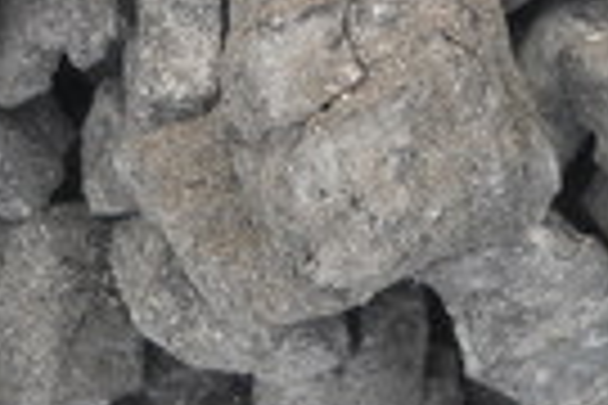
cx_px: 207
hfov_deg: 13.0
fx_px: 2668
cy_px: -376
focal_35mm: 158
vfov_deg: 8.3
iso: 80
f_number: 3.1
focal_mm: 6.72
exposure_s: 1/40
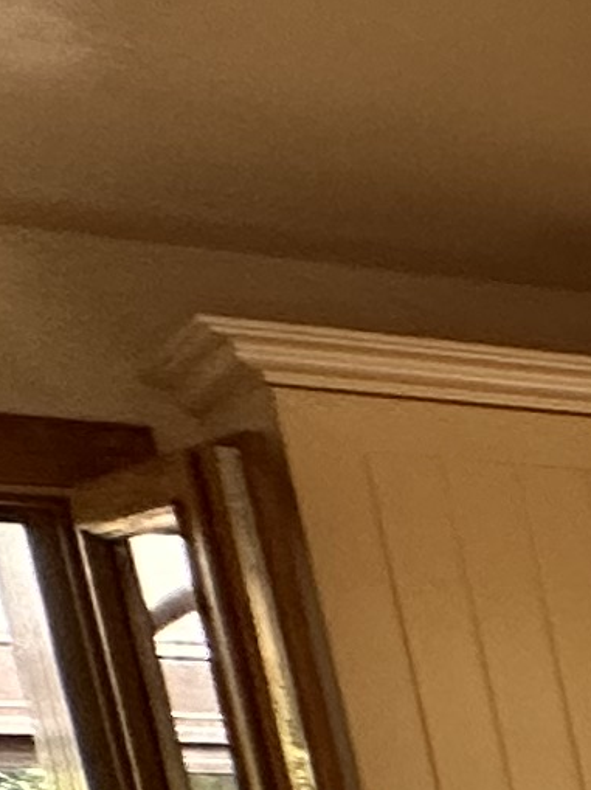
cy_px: 1344
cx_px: 3095
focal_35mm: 111
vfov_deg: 15.6
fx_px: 2530
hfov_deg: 6.0
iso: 160
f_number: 2.2
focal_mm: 2.22
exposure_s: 1/99
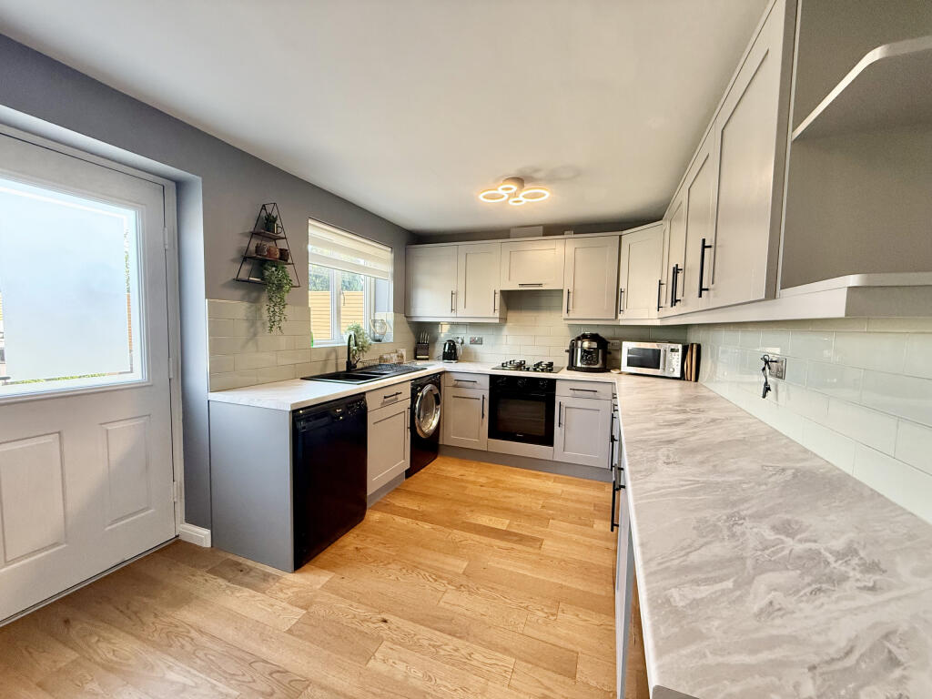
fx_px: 377
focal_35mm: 14
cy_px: 350
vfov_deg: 85.7
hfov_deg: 102.1
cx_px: 466
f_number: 2.2
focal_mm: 2.22
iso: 250
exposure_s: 1/100
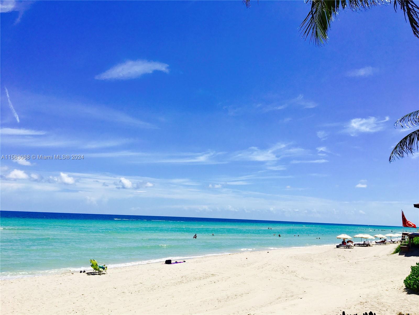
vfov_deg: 48.2
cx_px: 210
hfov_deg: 61.7
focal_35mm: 29
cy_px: 158
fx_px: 351
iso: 25
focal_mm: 4.15
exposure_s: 1/2747
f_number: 2.2
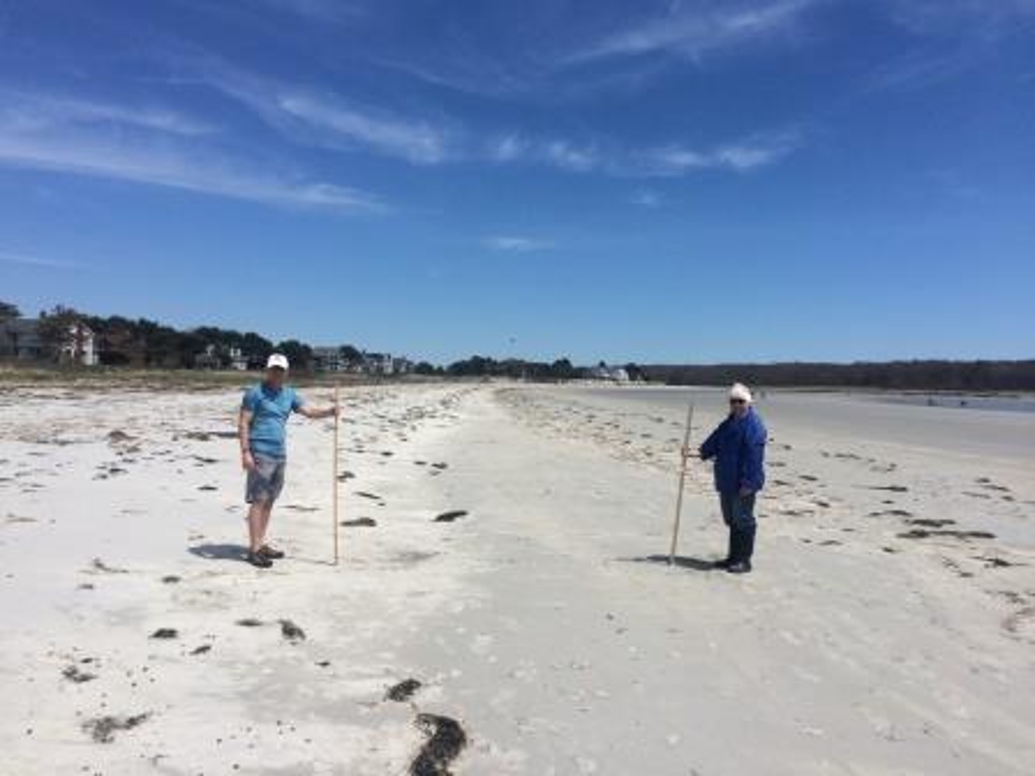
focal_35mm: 29
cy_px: 388
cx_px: 518
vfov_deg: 48.2
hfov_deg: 61.7
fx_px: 867
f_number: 2.2
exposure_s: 1/5128
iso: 32
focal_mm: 4.15
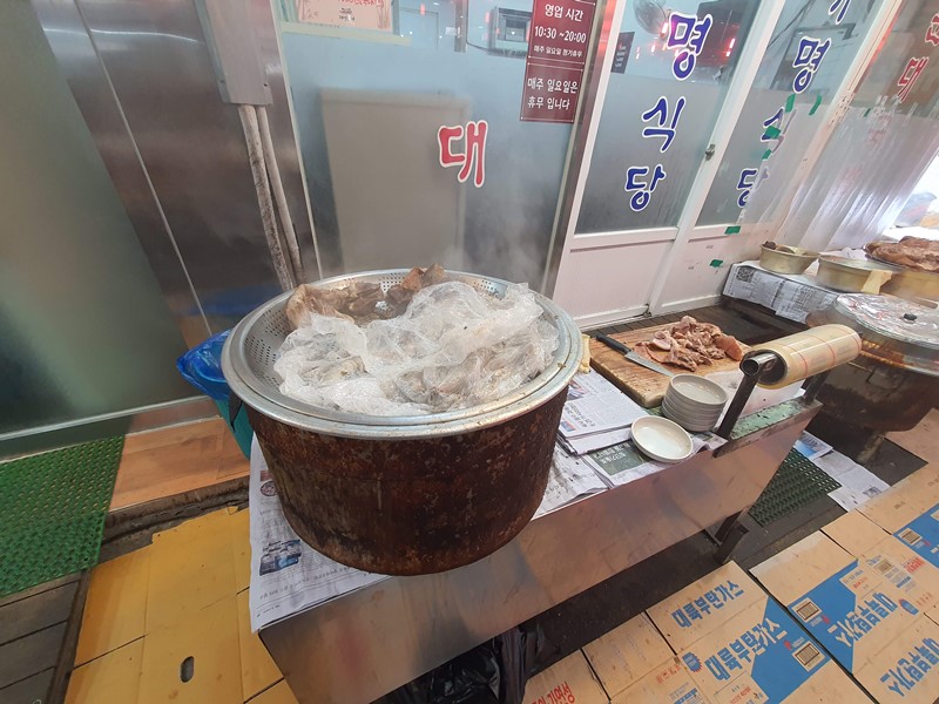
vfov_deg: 89.9
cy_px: 352
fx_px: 353
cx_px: 470
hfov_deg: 106.2
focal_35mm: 13
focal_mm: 1.8
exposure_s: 1/60
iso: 125
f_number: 2.2
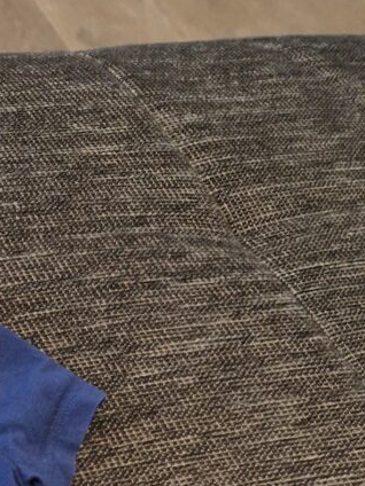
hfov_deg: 17.6
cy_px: 739
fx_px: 1068
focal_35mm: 76
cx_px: -164
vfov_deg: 21.4
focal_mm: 5.4
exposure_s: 1/100
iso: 50
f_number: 1.8
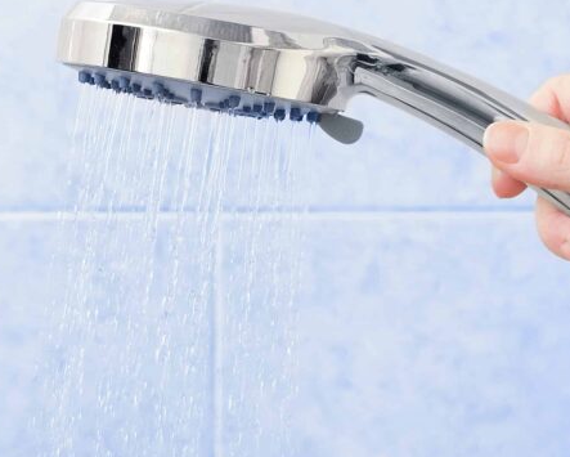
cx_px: 353
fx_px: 1975
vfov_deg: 13.2
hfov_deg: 16.4
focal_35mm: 117
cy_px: 221
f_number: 5
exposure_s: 1/60
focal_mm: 48
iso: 200
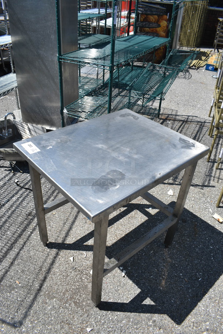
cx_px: 112
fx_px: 250
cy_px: 167
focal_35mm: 27
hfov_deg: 48.0
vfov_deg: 67.3
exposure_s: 1/250
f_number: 8
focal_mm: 18
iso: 100
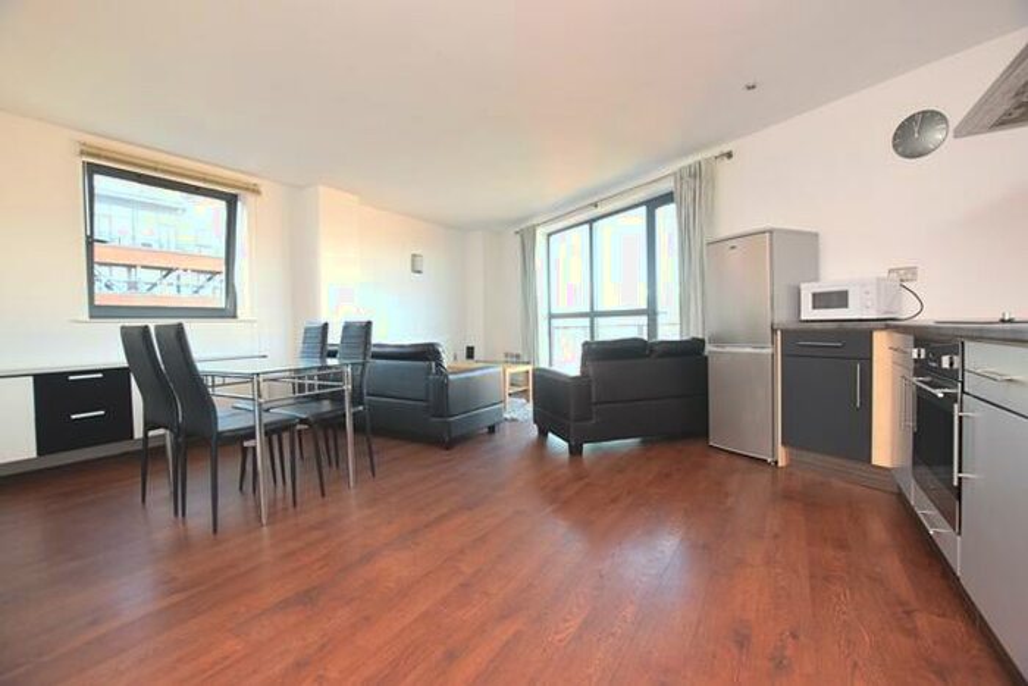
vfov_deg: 77.4
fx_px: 428
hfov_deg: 100.4
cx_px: 514
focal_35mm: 15
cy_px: 343
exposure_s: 1/100
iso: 800
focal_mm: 10
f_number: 5
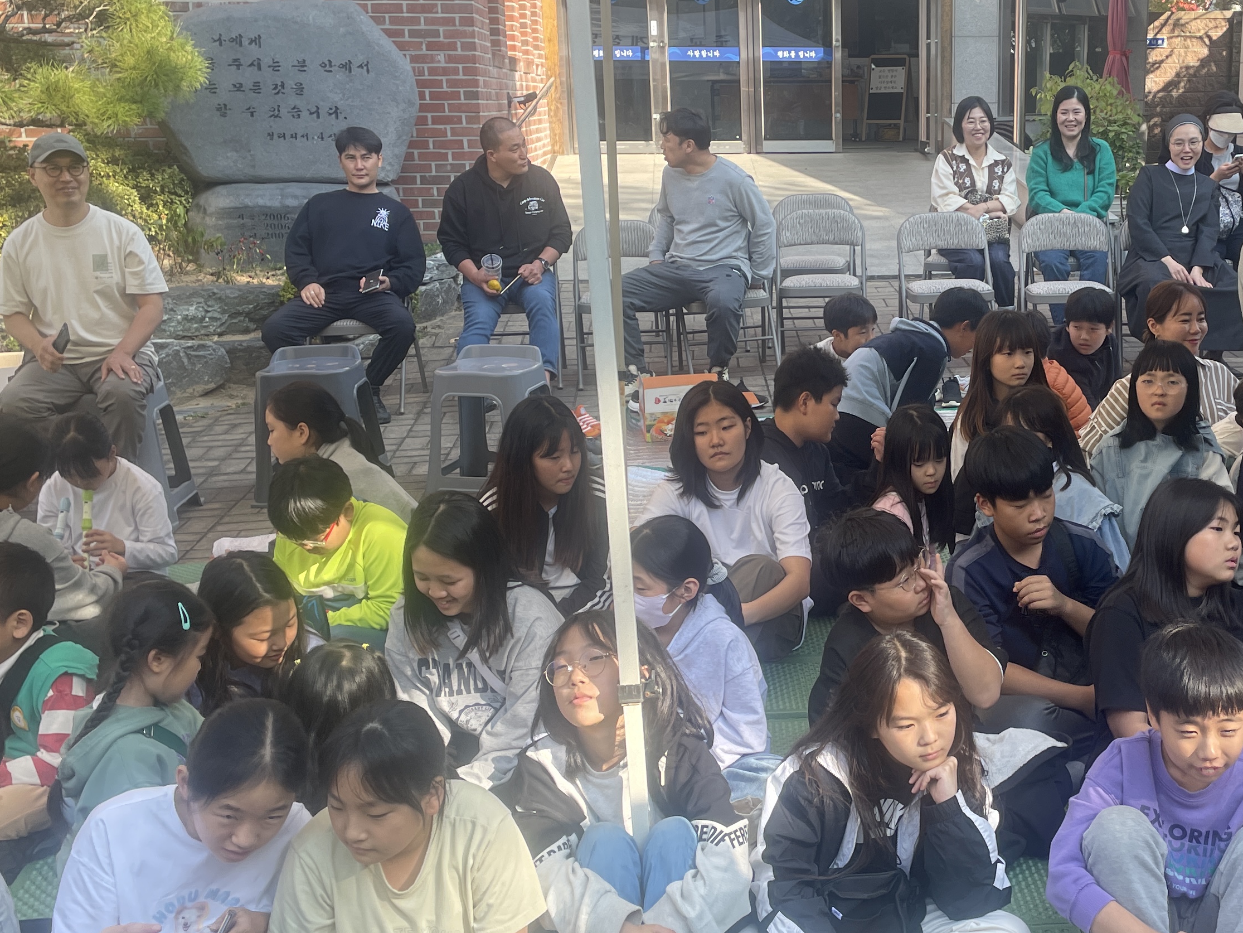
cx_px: 890
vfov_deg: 30.9
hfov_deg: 39.6
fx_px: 1688
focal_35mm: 47
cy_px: 521
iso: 32
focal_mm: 4.2
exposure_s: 1/349
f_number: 1.6
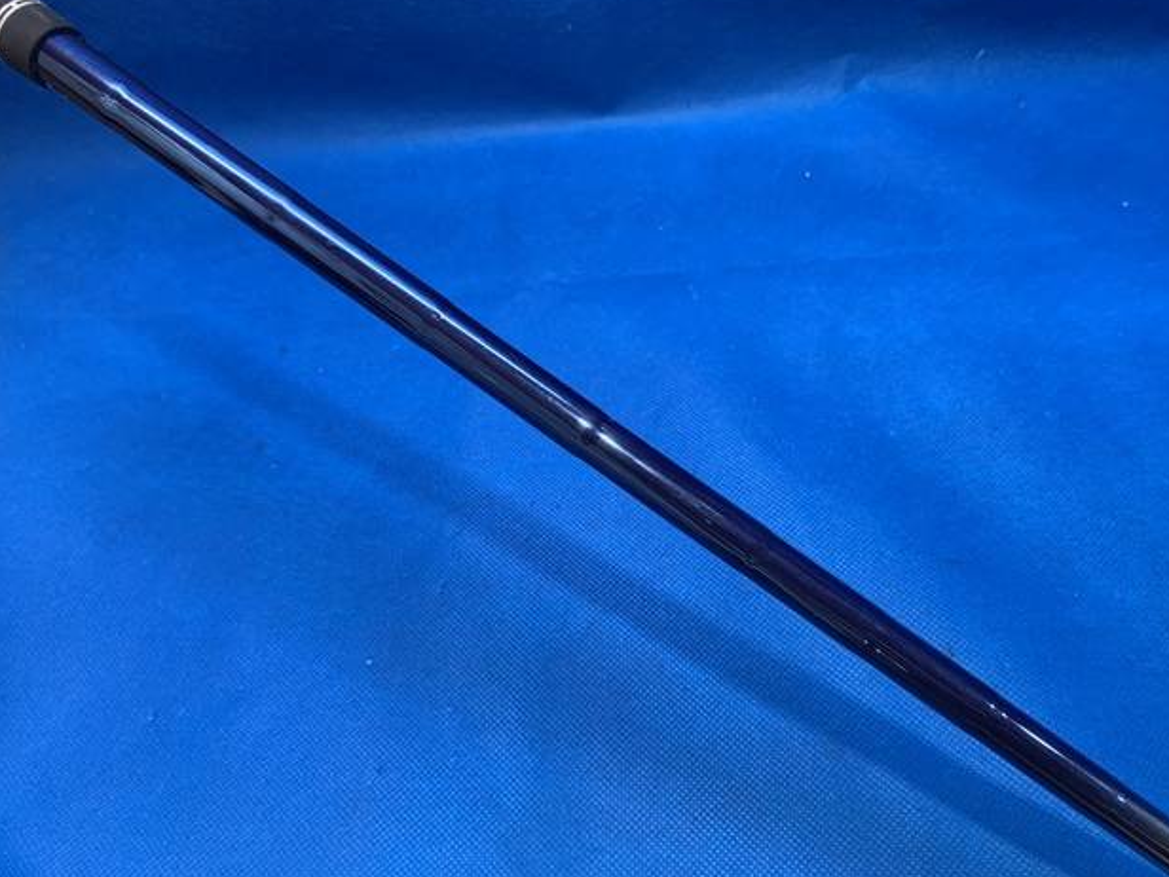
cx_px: 602
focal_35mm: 27
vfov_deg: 51.3
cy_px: 427
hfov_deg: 65.3
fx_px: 912
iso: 125
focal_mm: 4.25
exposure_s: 1/60
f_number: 1.8
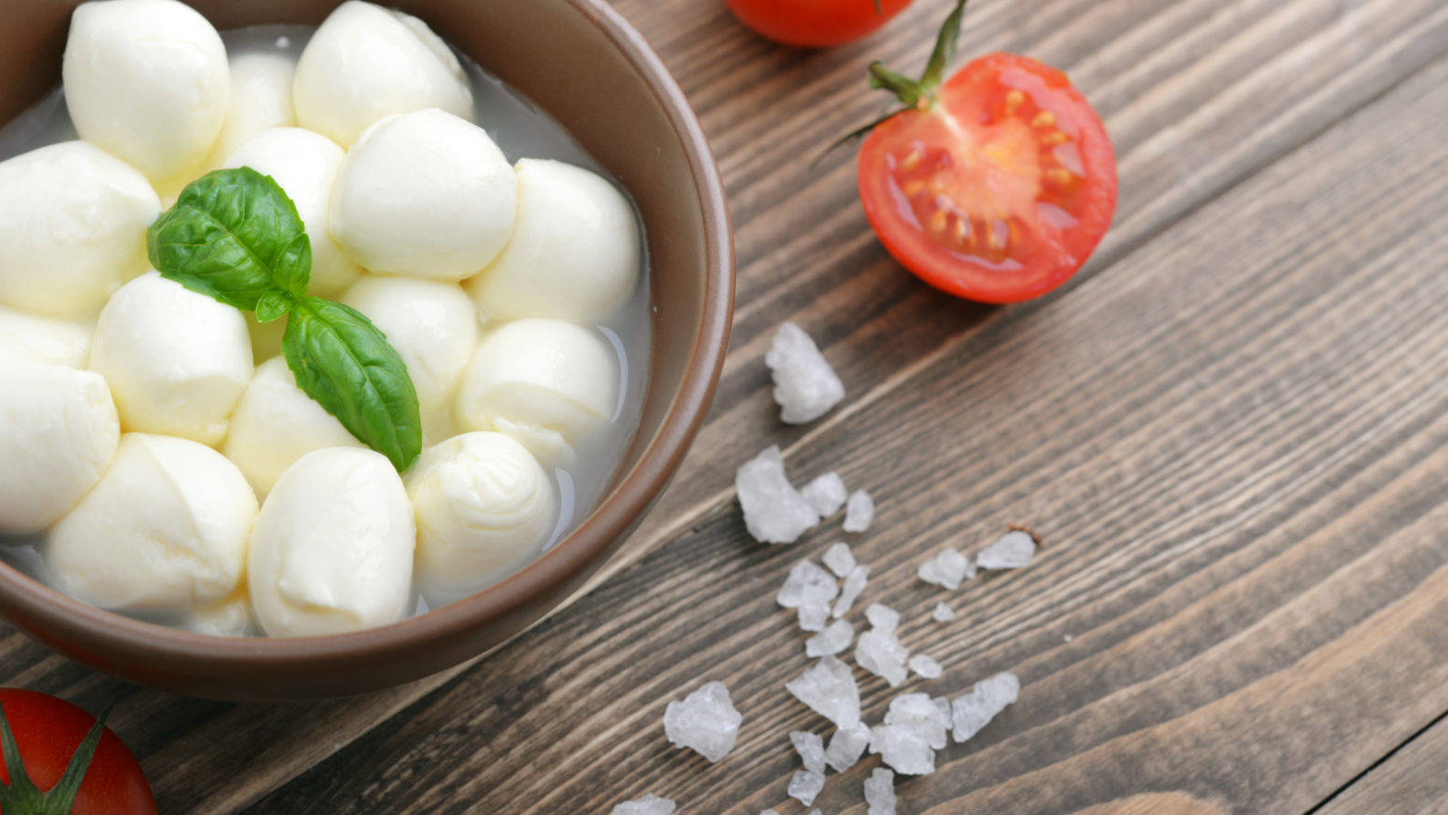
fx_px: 2956
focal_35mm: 77
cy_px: 286
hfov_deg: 27.5
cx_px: 646
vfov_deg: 15.7
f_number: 8
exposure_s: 1/160
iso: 250
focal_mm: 60
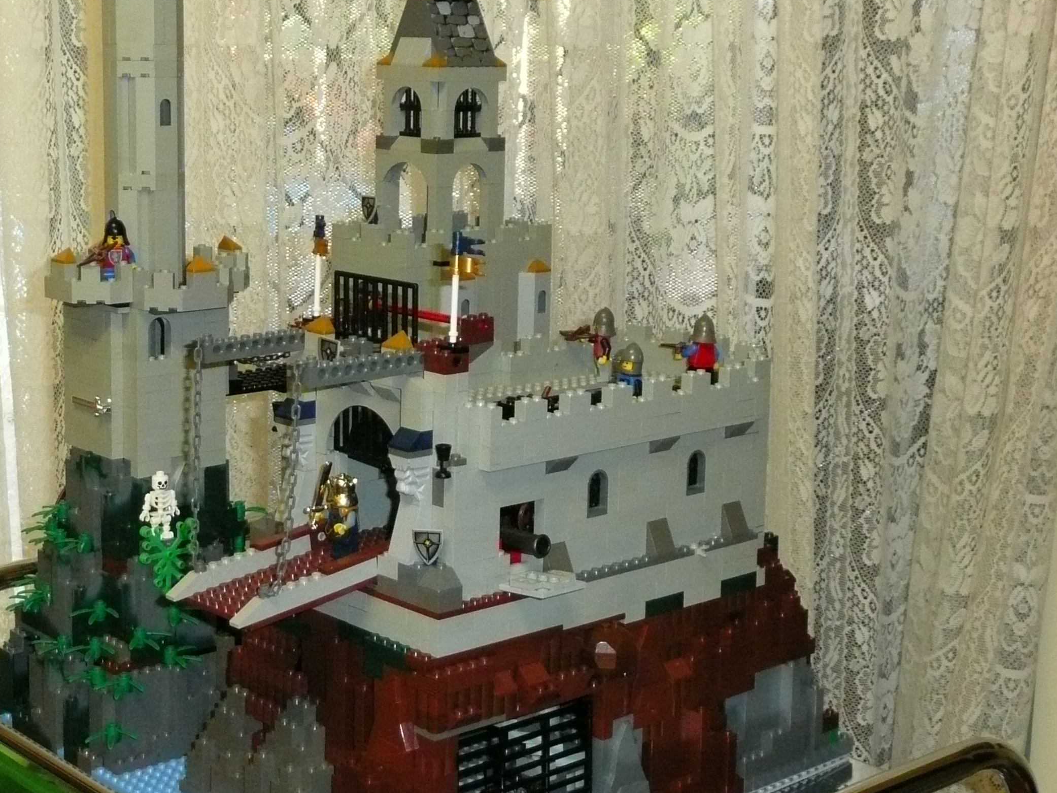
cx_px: 414
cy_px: 285
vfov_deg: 24.7
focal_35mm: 59
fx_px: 1801
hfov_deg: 32.6
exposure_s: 1/30
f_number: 3.9
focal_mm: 6.5
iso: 400
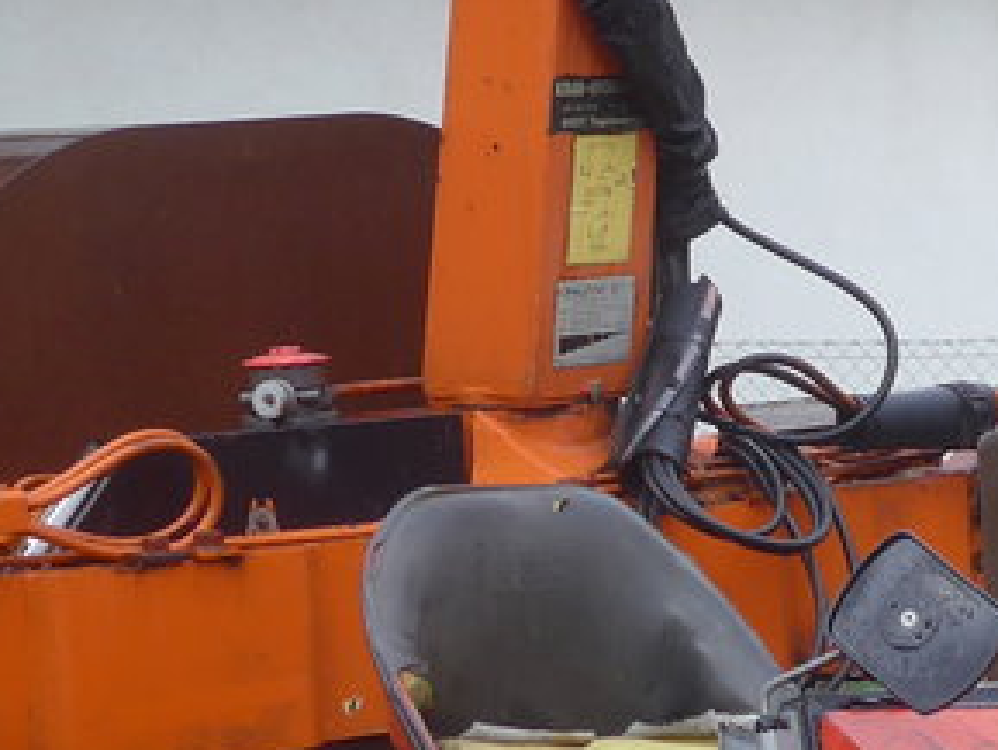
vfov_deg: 8.7
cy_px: 411
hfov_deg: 11.6
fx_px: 4903
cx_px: 635
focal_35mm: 170
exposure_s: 1/200
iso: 80
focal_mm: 8.4
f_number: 2.8
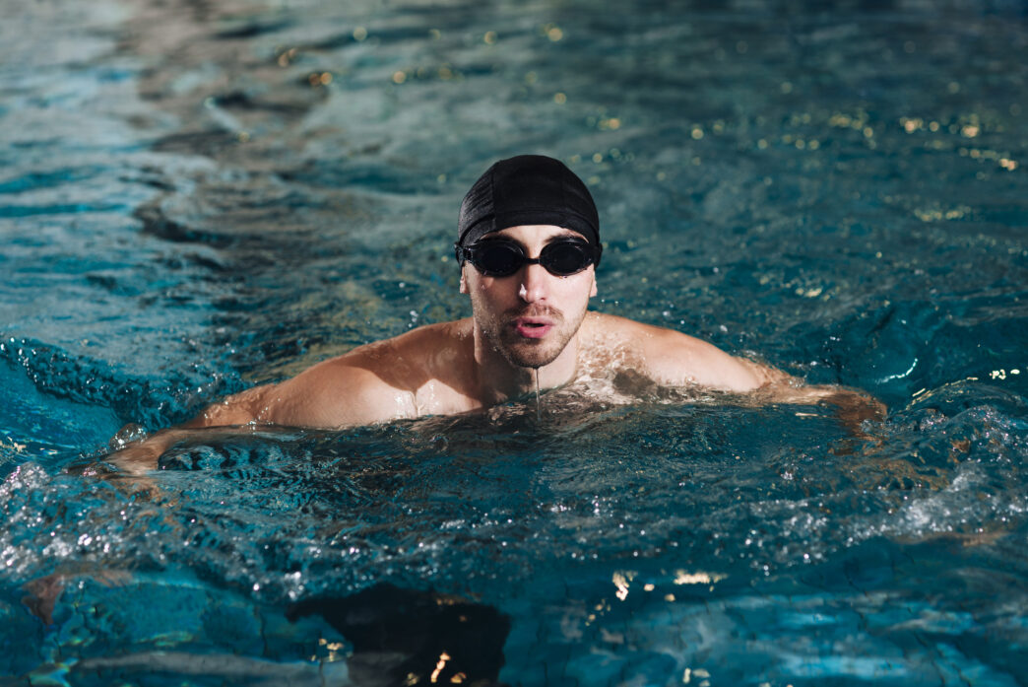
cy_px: 344
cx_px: 514
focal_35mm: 105
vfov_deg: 13.1
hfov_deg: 19.4
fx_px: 2999
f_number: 3.2
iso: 100
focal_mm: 105
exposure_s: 1/100
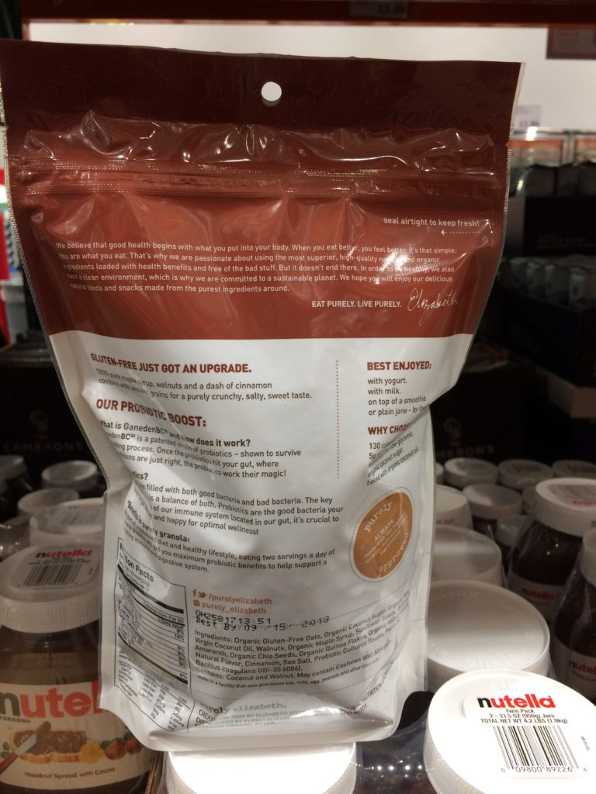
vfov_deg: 61.7
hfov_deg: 48.2
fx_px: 666
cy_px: 397
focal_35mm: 29
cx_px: 298
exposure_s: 1/33
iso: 125
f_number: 2.2
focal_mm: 4.15
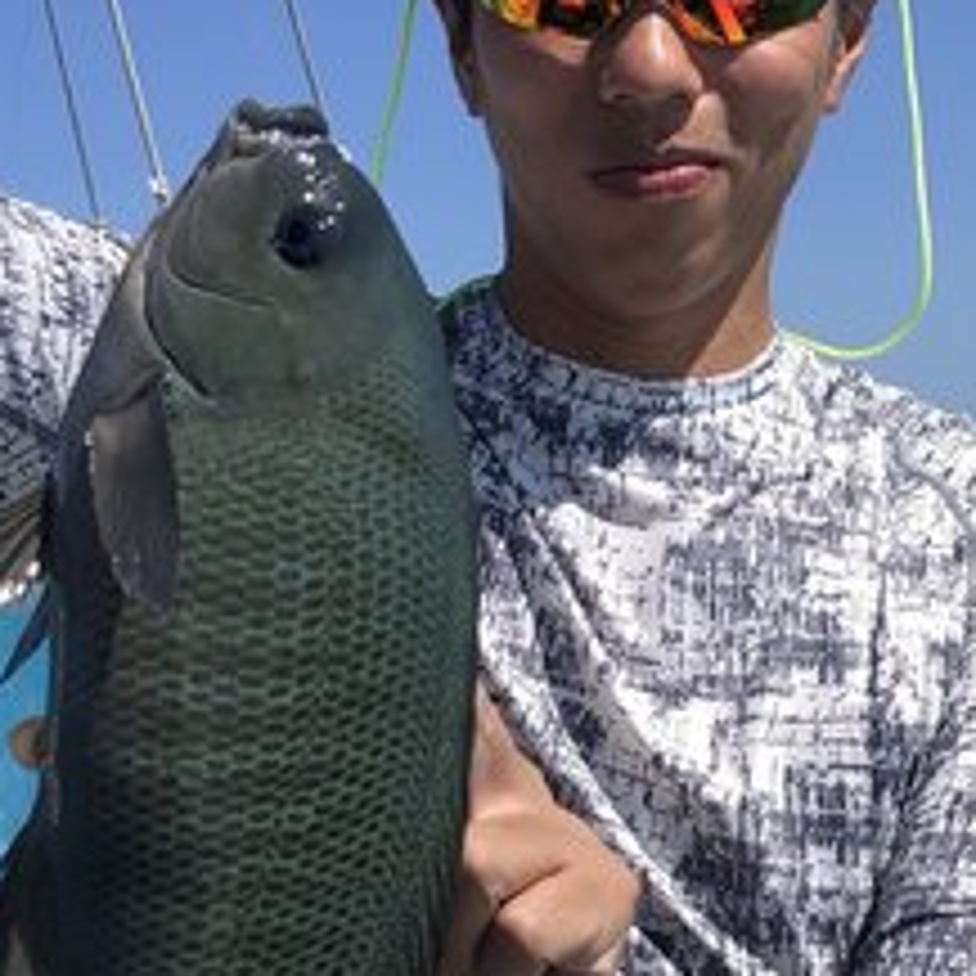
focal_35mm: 73
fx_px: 2329
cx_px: 526
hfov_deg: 23.7
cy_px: 706
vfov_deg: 23.5
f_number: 1.8
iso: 20
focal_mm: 3.99
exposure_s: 1/2000
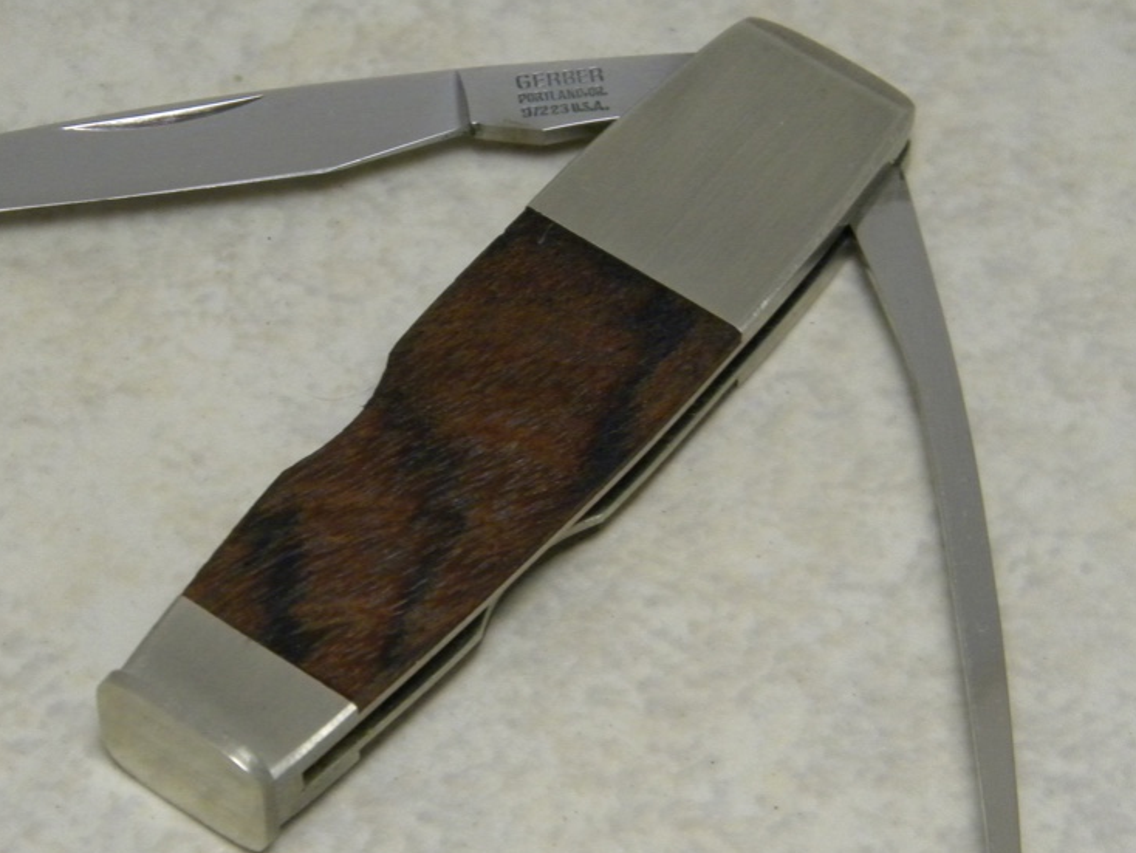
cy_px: 488
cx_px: 492
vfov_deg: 10.4
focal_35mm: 143
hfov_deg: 13.8
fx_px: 4694
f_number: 4.7
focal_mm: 19
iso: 400
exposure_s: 1/21.7
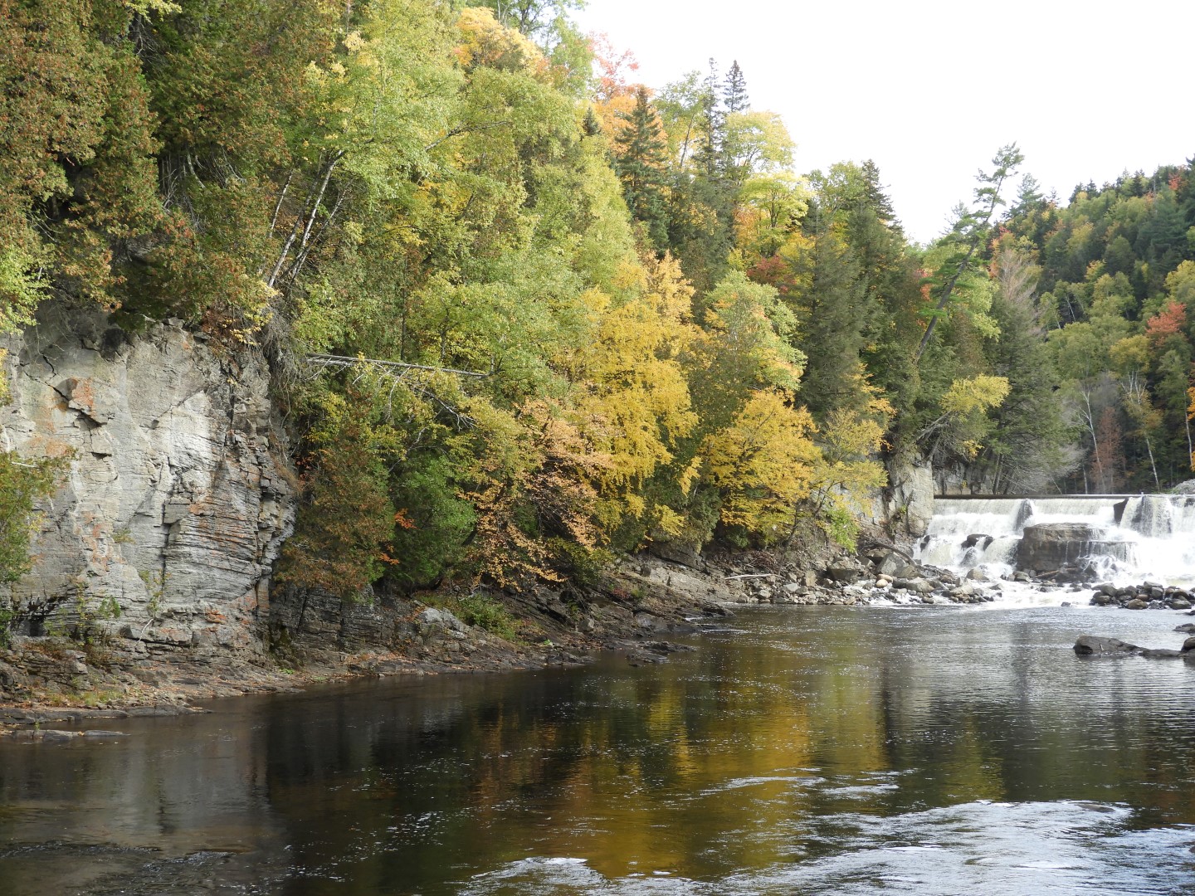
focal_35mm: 65
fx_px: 2244
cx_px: 598
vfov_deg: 22.6
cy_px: 448
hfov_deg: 29.8
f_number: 4.2
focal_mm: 11.6
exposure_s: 1/125
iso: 100
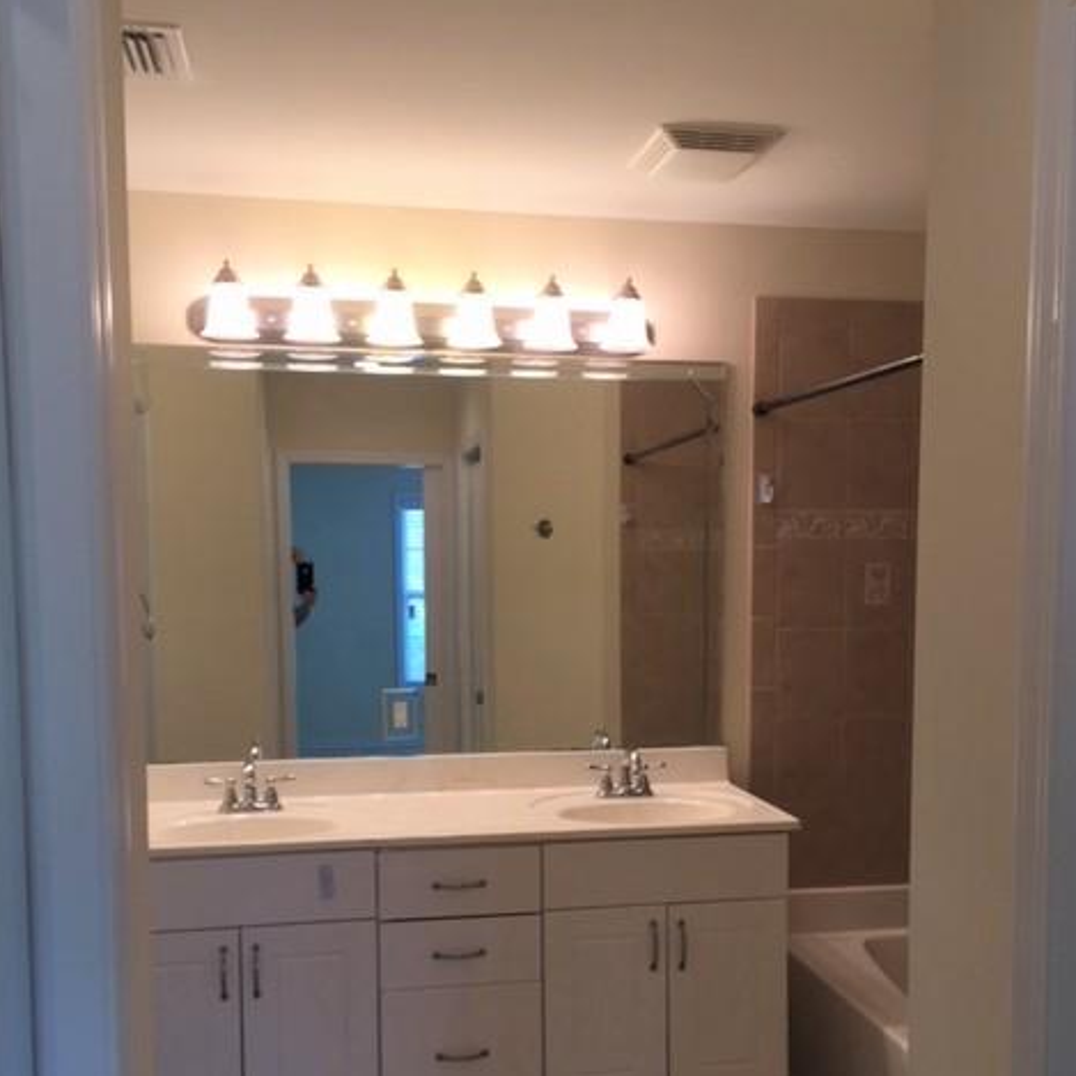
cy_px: 686
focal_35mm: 35
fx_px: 1231
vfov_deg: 46.7
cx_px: 535
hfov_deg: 47.2
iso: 40
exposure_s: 1/60
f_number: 2.2
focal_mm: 4.15
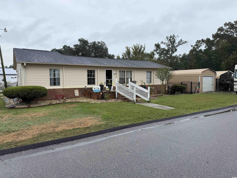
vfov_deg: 56.8
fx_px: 164
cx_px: 118
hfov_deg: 71.6
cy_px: 89
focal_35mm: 24
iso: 80
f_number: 1.78
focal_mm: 6.76
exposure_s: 1/2000
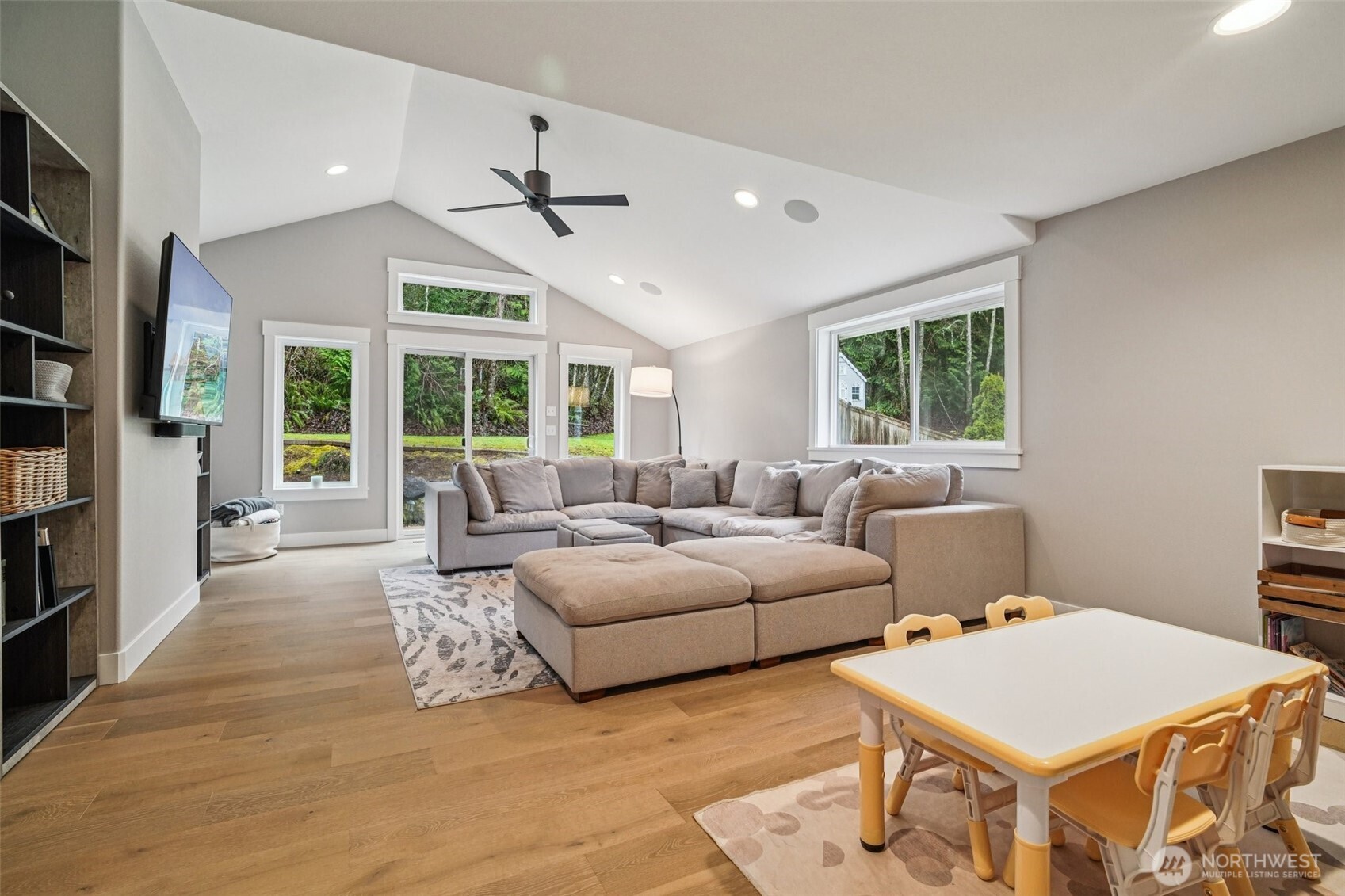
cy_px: 448
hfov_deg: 96.7
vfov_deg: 73.7
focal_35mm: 16
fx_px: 598
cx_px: 672
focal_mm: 16
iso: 1600
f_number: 8
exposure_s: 1/15
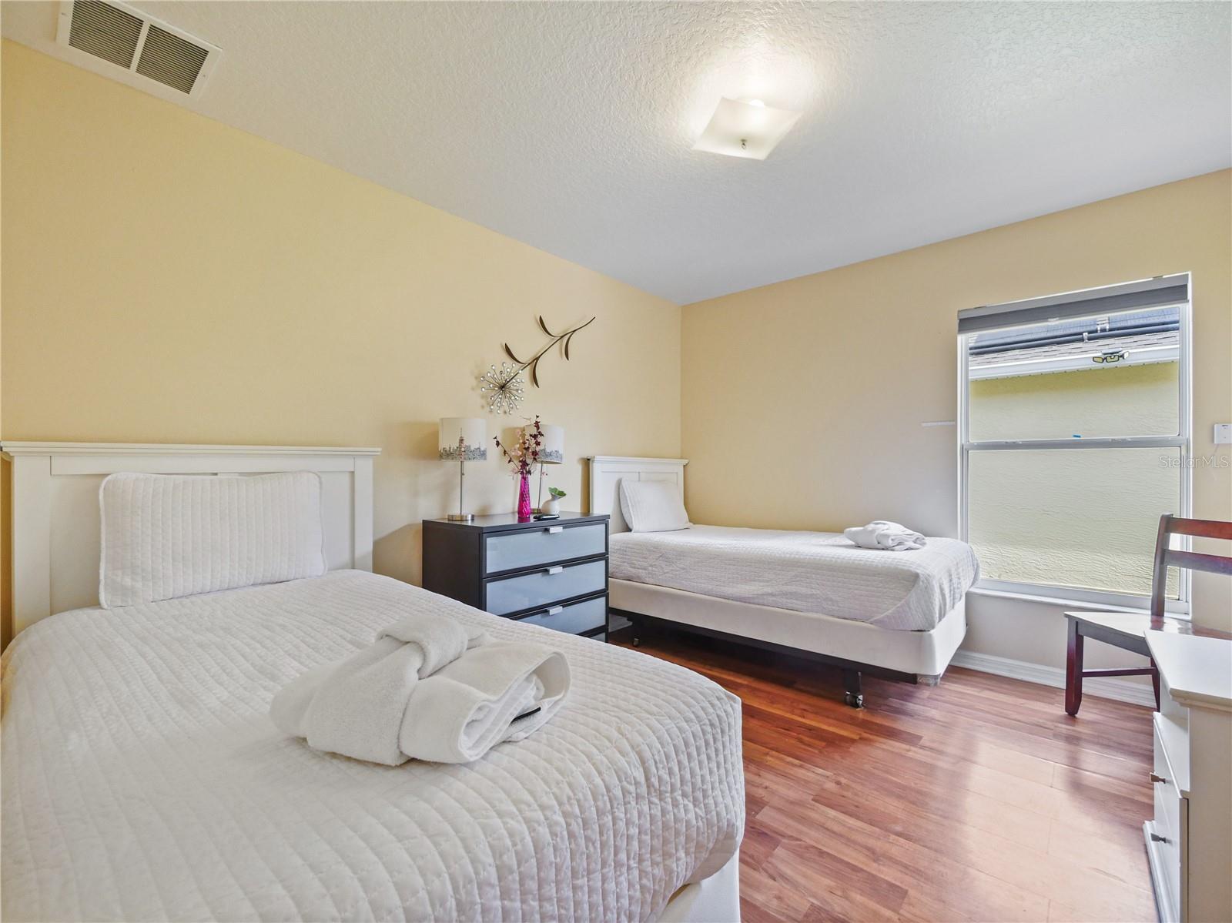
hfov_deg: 102.1
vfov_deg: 85.6
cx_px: 616
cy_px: 462
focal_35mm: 14
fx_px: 498
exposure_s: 1/60
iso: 640
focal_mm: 7
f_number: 4
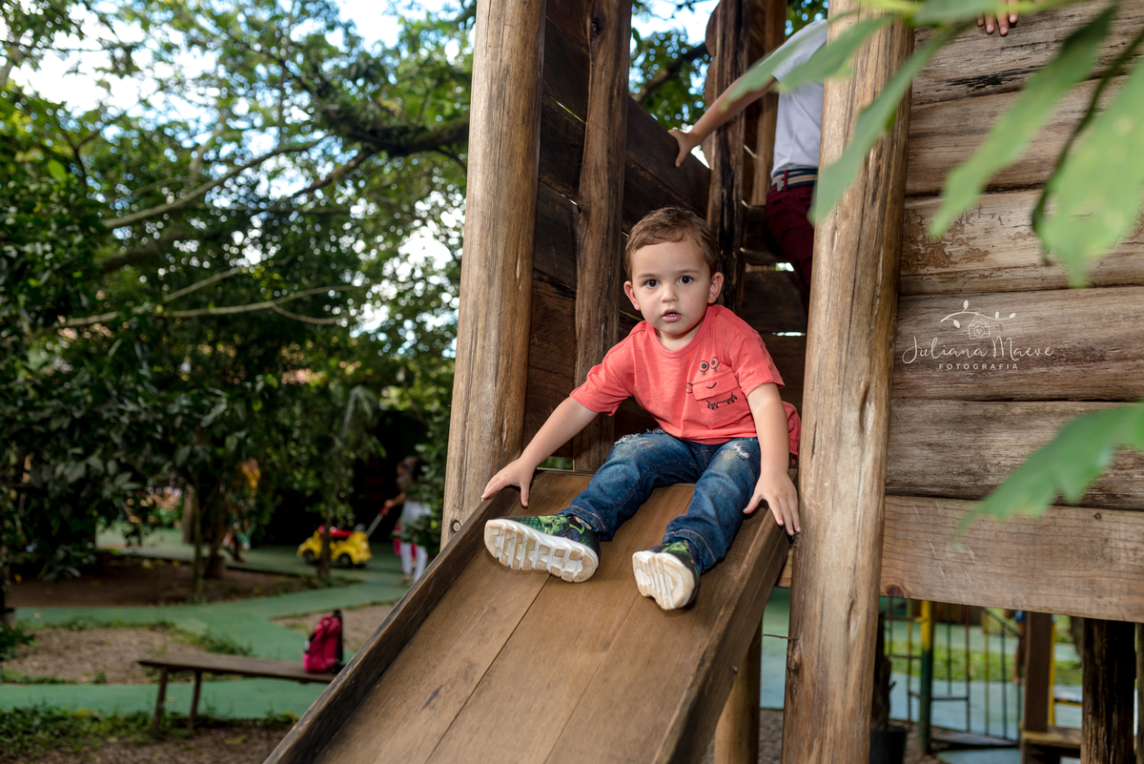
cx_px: 572
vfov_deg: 37.9
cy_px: 382
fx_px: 1113
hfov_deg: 54.4
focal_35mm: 35
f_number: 3.2
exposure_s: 1/250
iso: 250
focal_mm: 35
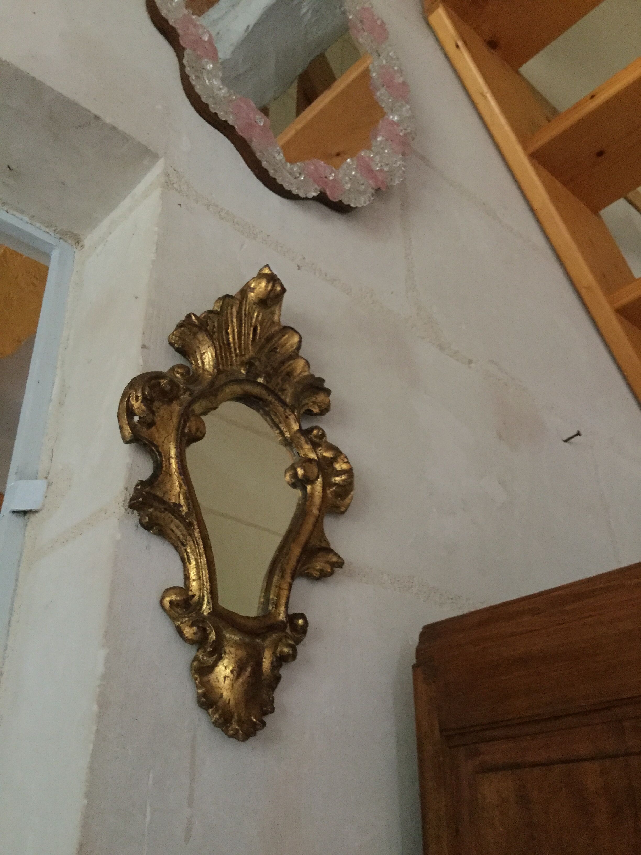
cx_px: 320
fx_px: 765
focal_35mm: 31
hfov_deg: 45.4
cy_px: 428
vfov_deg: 58.4
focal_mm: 3.3
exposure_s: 1/17
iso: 400
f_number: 2.4
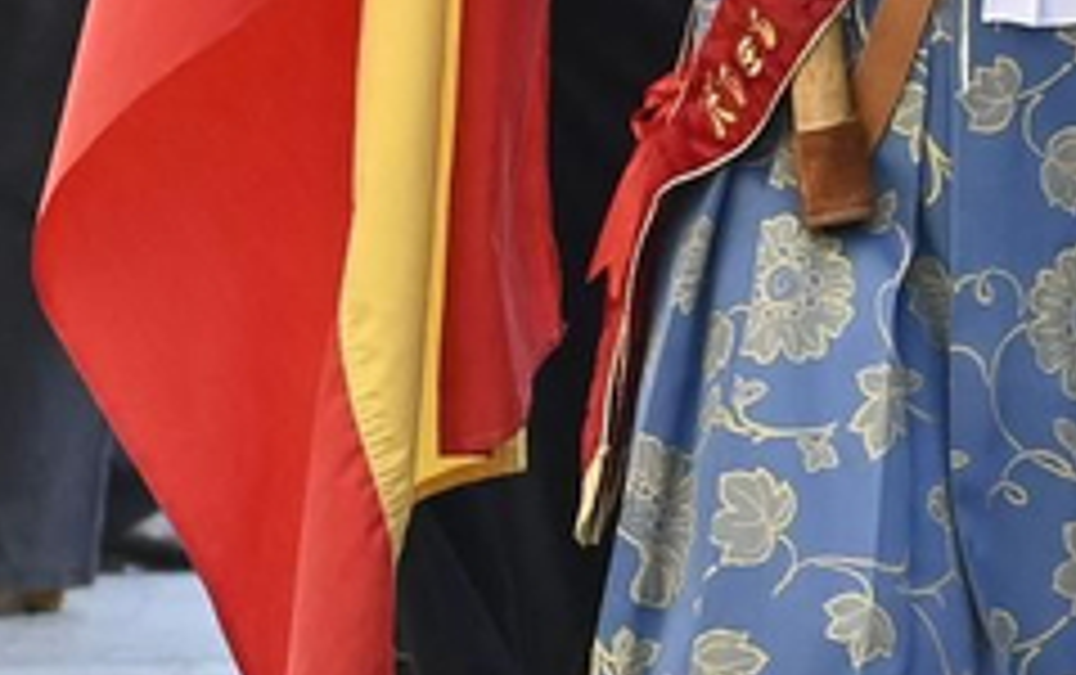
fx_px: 33000
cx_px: 1099
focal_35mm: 1124
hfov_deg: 1.9
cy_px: -225
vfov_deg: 1.2
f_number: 5.6
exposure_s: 1/500
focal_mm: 110
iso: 800
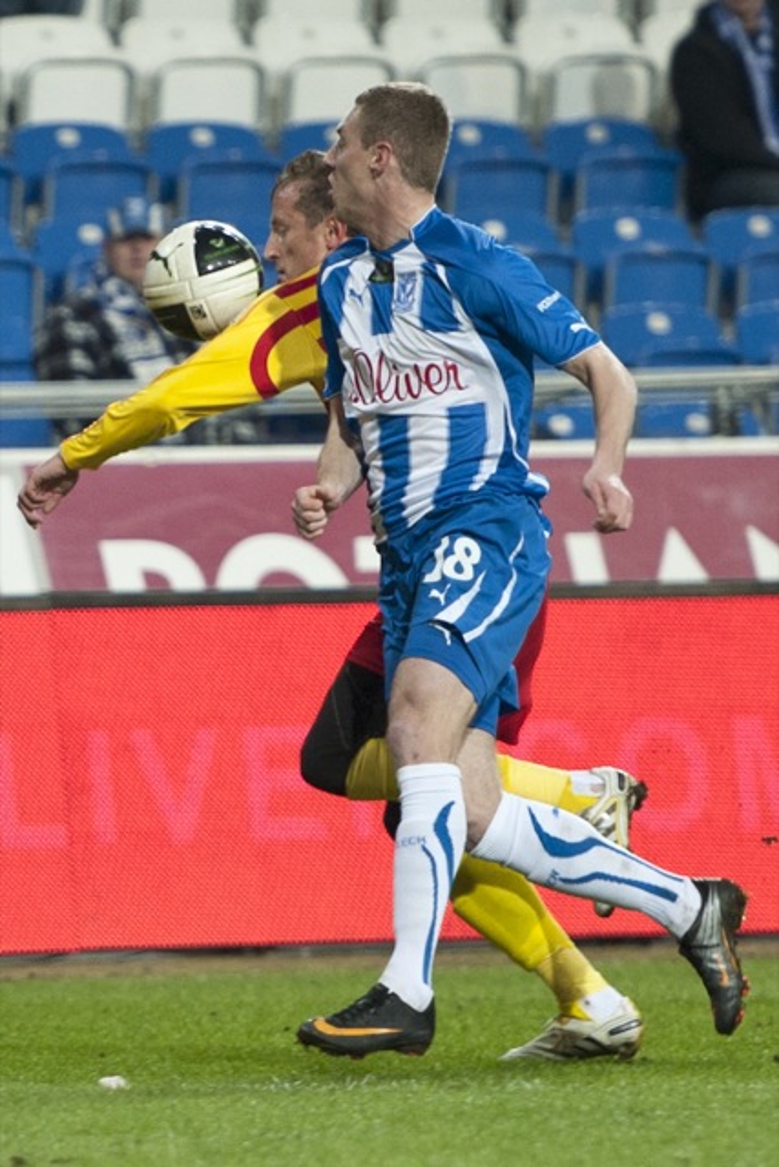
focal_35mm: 190
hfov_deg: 7.2
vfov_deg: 10.8
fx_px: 6163
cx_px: 390
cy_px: 584
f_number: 2.8
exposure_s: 1/800
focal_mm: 190
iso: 1100
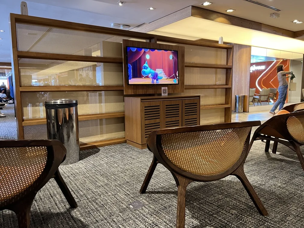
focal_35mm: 26
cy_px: 114
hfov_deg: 67.3
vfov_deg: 53.1
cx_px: 152
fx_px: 228
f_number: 1.5
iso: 200
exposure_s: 1/60
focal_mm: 5.7
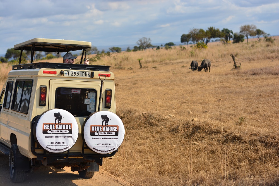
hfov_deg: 27.0
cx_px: 140
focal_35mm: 75
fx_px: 581
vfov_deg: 18.2
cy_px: 93
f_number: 2.8
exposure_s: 1/2000
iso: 100
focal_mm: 50
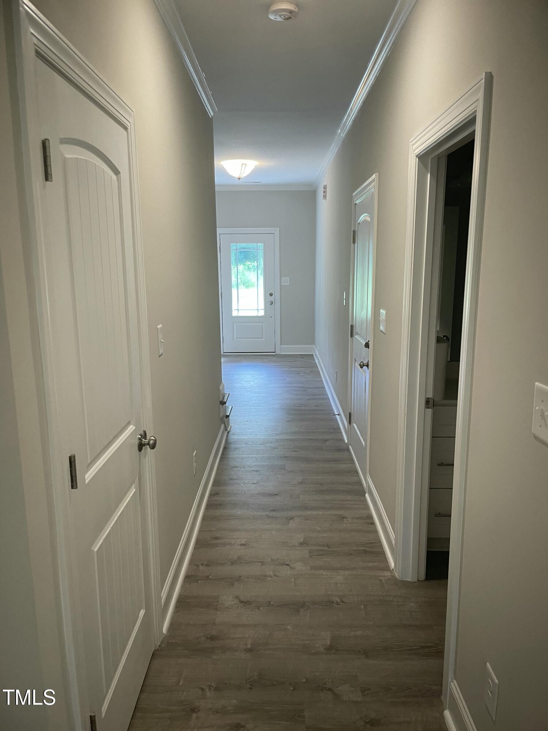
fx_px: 549
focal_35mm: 26
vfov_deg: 67.3
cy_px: 366
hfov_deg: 53.1
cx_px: 274
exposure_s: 1/60
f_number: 1.6
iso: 125
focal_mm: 4.2
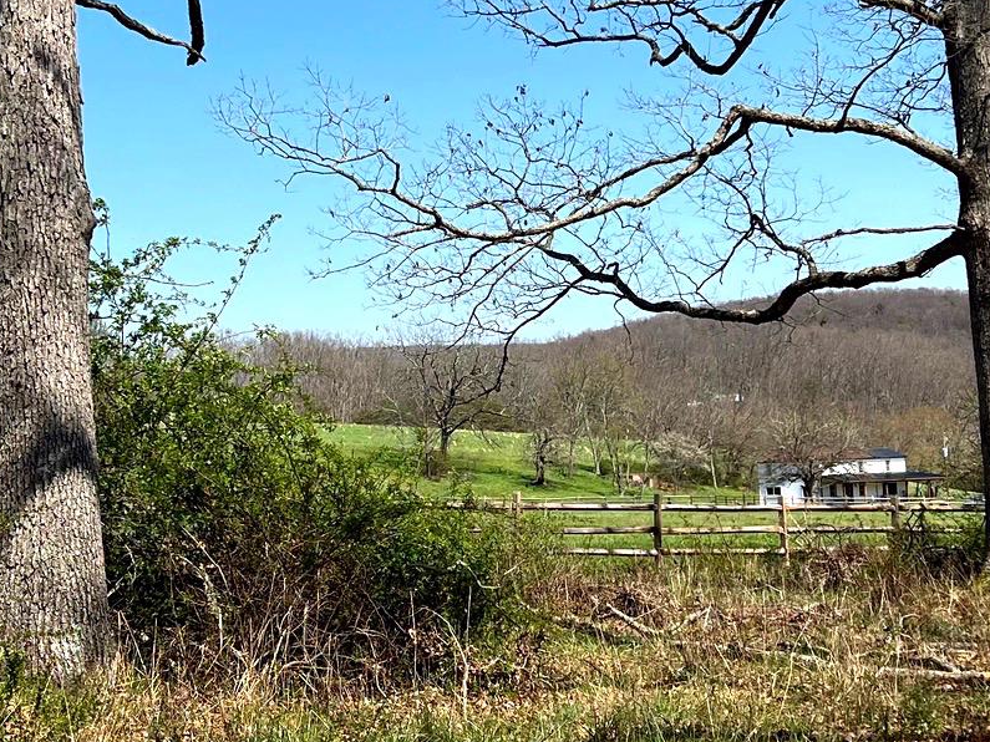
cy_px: 288
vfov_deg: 21.9
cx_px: 403
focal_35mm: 67
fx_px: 1916
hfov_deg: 28.9
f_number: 1.5
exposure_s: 1/3831
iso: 50
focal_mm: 5.7
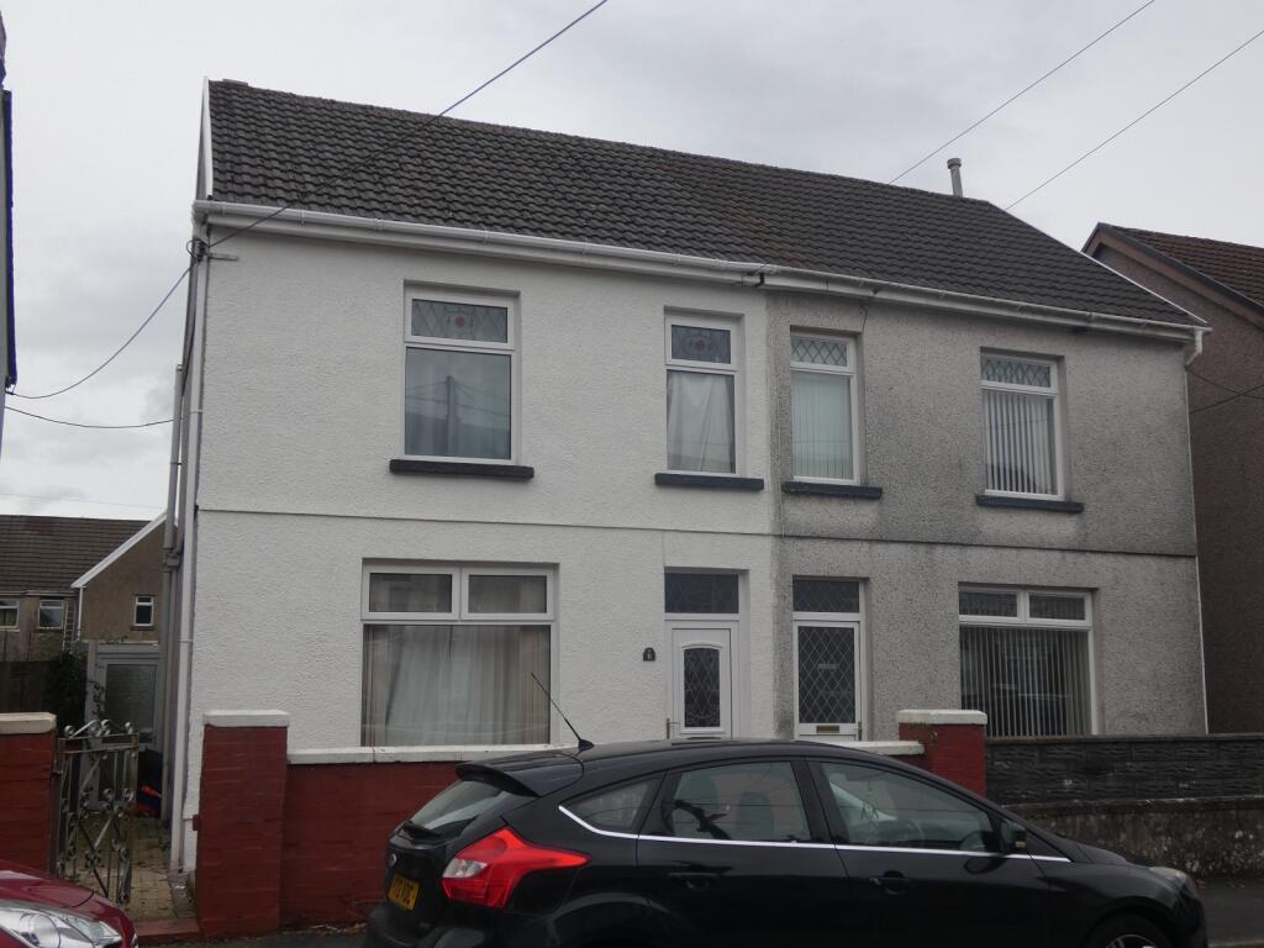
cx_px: 632
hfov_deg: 51.4
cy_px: 474
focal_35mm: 36
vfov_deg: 39.7
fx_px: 1315
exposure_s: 1/125
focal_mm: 6.5
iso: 80
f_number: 3.5
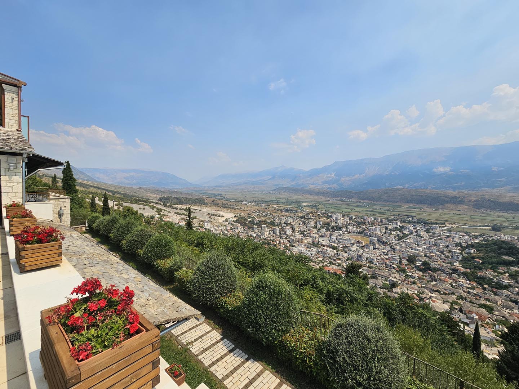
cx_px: 260
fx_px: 195
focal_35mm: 13
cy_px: 194
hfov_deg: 106.2
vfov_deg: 89.9
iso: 50
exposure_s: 1/3177
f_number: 2.2
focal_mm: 2.2
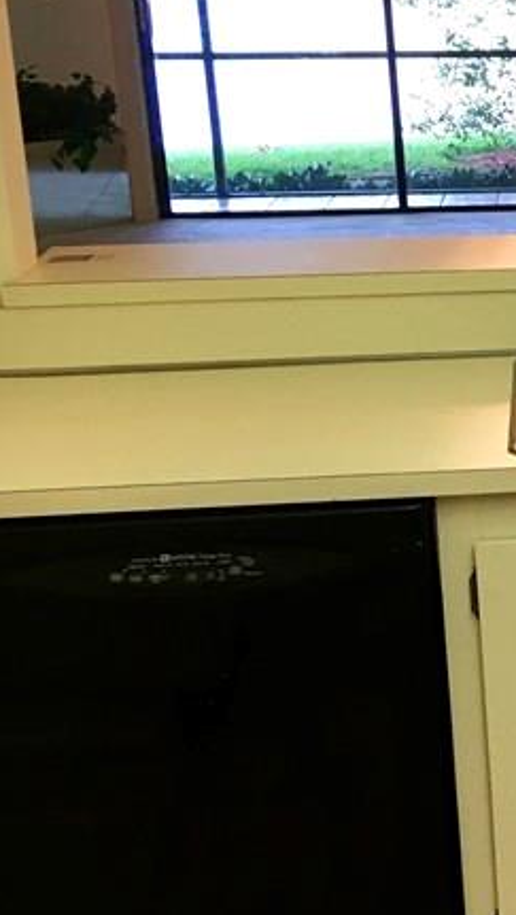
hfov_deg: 14.0
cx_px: 981
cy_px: 416
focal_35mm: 75
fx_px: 1821
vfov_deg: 28.2
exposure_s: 1/30
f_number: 2.2
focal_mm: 4.15
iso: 64
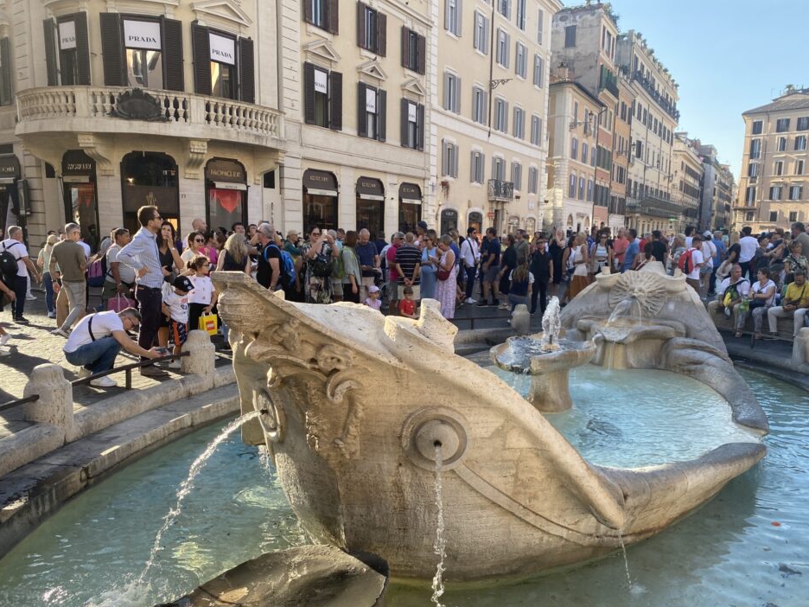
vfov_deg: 46.6
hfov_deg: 59.7
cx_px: 462
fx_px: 701
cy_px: 349
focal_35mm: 30
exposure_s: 1/495
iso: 32
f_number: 1.8
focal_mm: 4.25
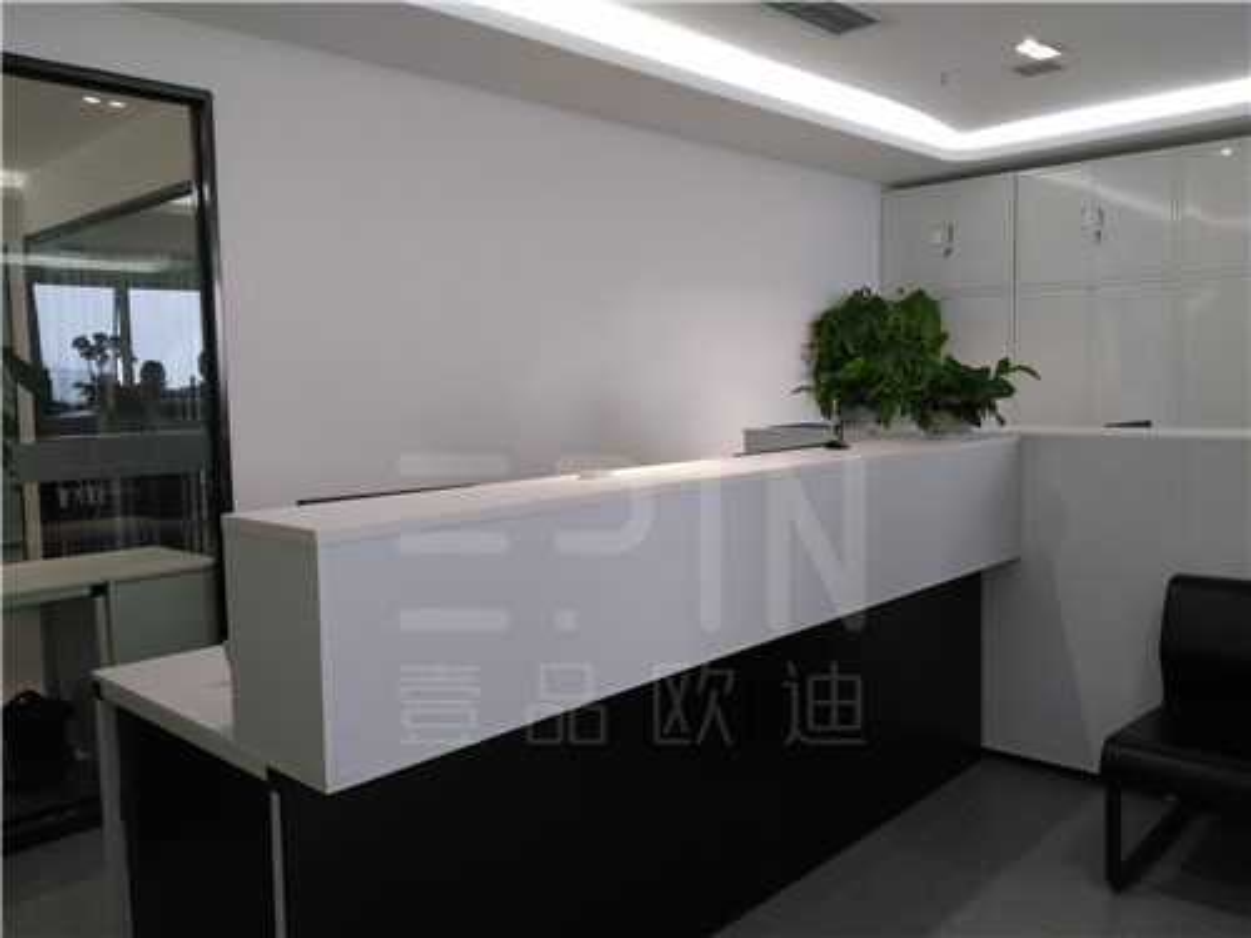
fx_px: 1012
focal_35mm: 28
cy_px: 469
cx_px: 626
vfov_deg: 49.7
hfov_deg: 63.4
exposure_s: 1/33
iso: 100
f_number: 2
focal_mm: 2.96
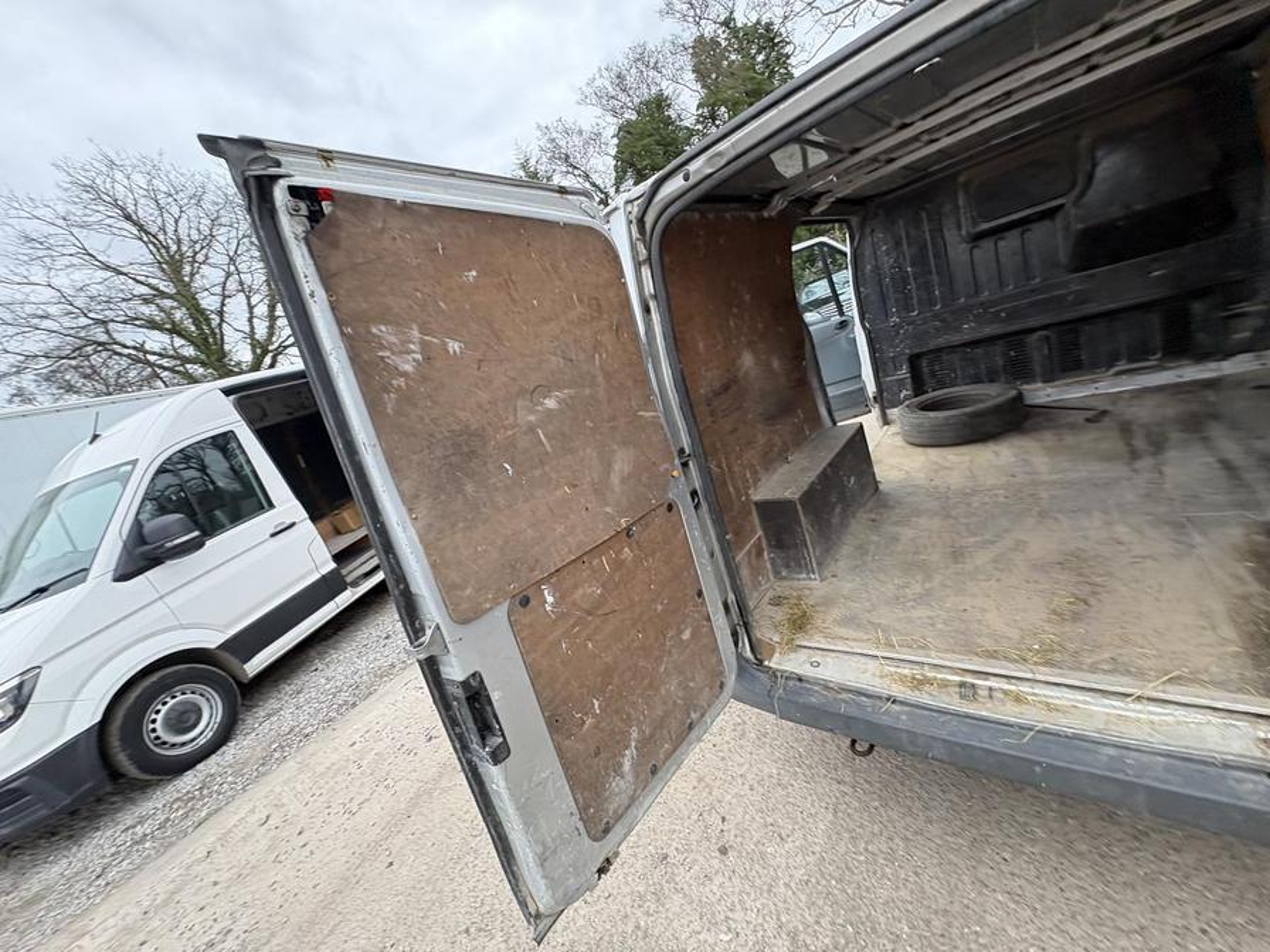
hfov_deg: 102.1
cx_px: 635
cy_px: 476
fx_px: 514
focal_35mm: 14
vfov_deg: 85.7
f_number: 2.2
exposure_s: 1/136
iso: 80
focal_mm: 2.22
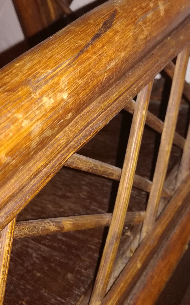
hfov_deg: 26.9
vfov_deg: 41.7
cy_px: 131
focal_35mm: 48
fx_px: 398
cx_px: 106
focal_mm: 3.79
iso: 80
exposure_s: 1/33.3
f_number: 2
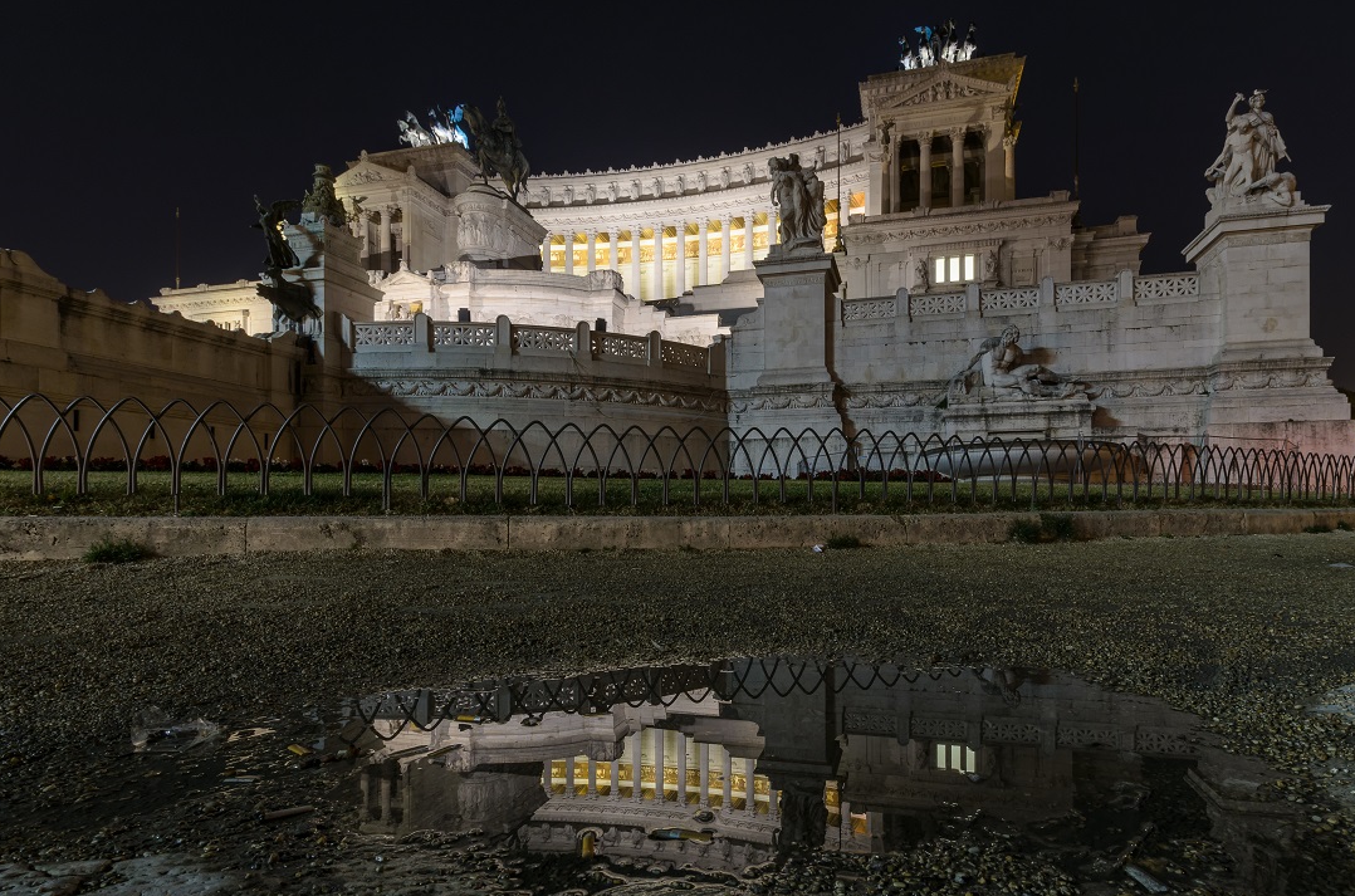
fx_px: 601
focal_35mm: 16
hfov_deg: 96.9
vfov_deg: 73.4
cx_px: 683
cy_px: 434
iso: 100
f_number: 10
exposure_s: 20
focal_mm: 10
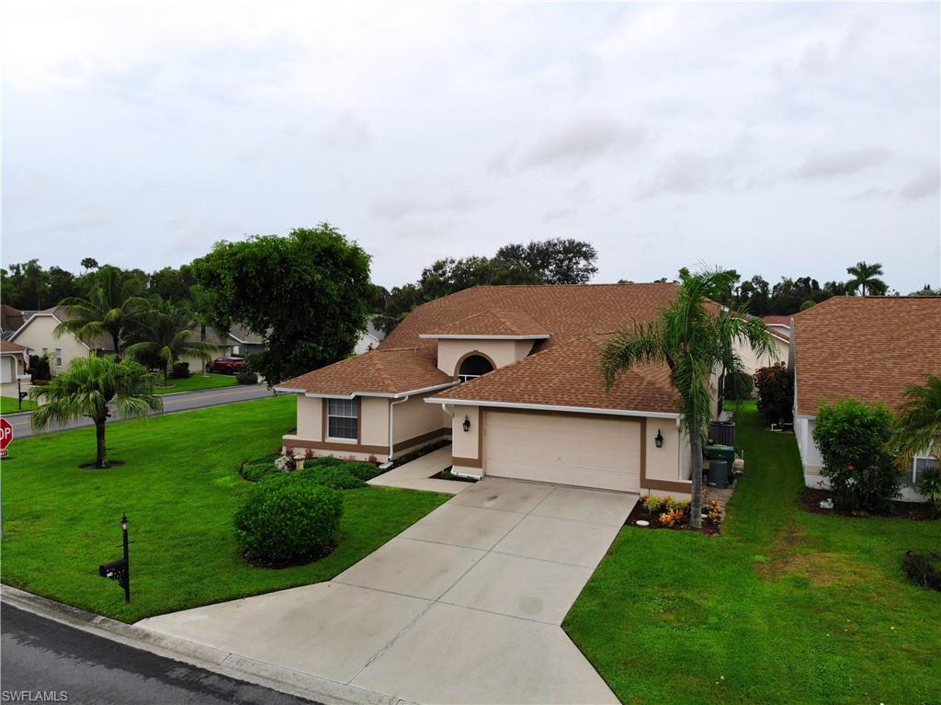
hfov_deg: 71.6
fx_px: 652
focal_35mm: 24
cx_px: 470
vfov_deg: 56.8
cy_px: 352
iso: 100
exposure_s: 1/794
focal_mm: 4.5
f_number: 2.8
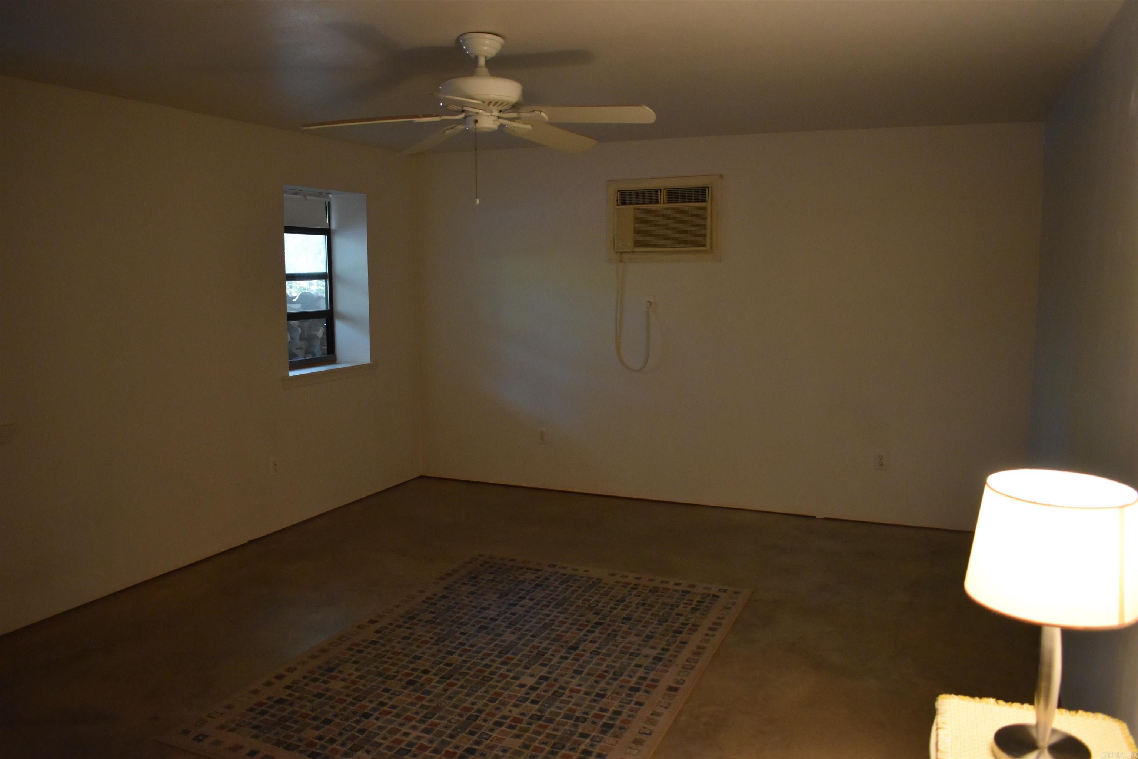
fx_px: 853
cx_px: 569
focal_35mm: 27
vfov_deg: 47.9
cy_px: 380
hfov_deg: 67.4
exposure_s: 1/125
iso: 2000
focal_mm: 18
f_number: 3.5
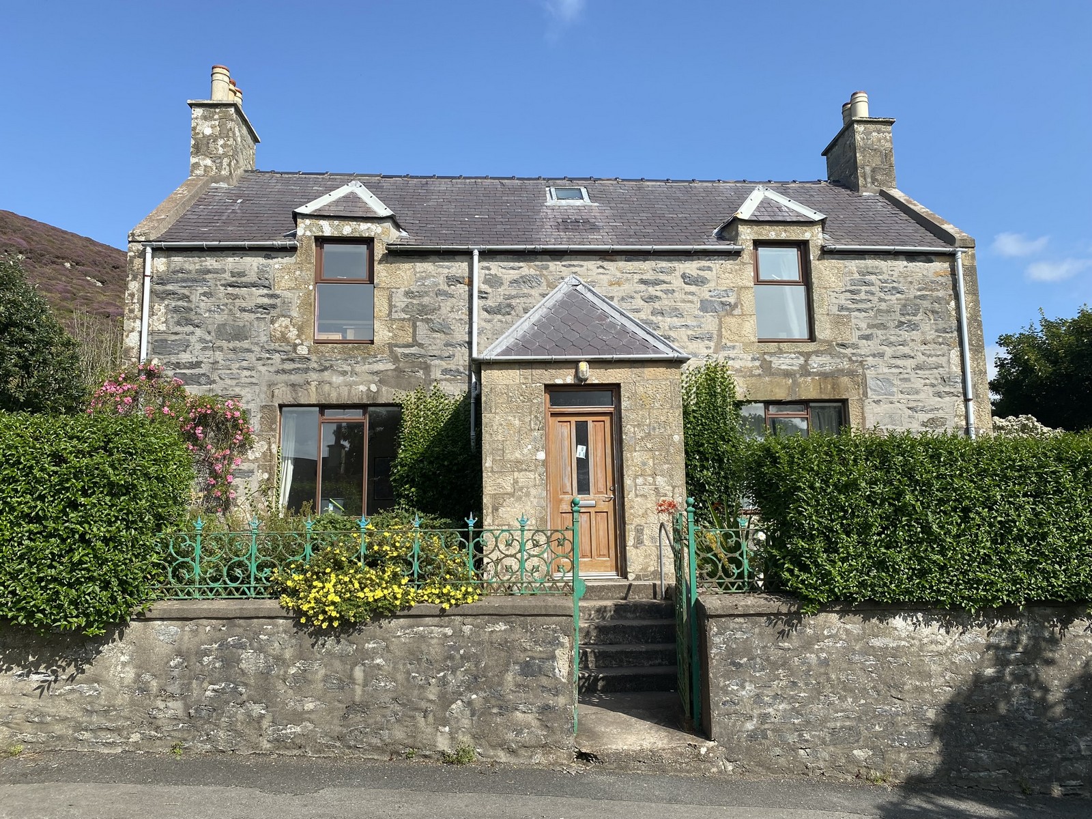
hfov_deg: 67.3
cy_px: 410
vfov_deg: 53.1
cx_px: 546
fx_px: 820
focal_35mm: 26
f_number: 1.8
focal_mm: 4.25
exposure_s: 1/2315
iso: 32
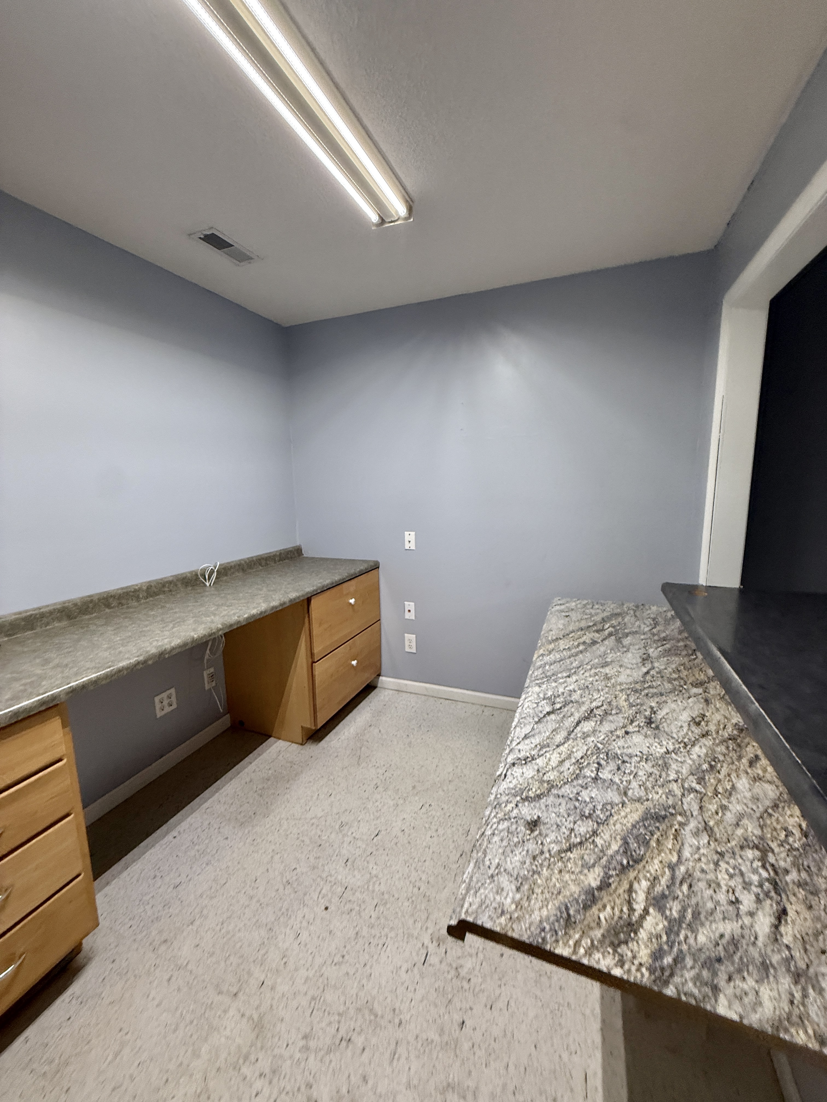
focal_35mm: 14
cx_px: 414
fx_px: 446
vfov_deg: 102.1
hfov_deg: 85.7
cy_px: 551
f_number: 2.2
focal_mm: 2.22
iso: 250
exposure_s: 1/120
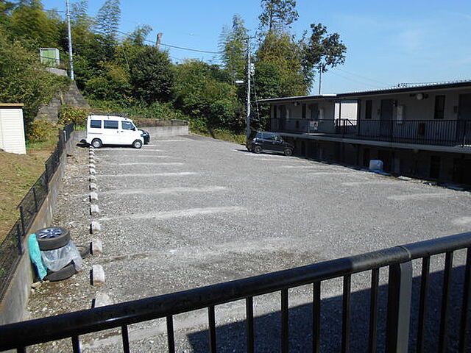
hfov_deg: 67.3
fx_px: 354
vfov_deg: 53.1
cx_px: 236
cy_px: 176
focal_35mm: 26
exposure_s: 1/1000
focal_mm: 4.6
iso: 80
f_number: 3.2
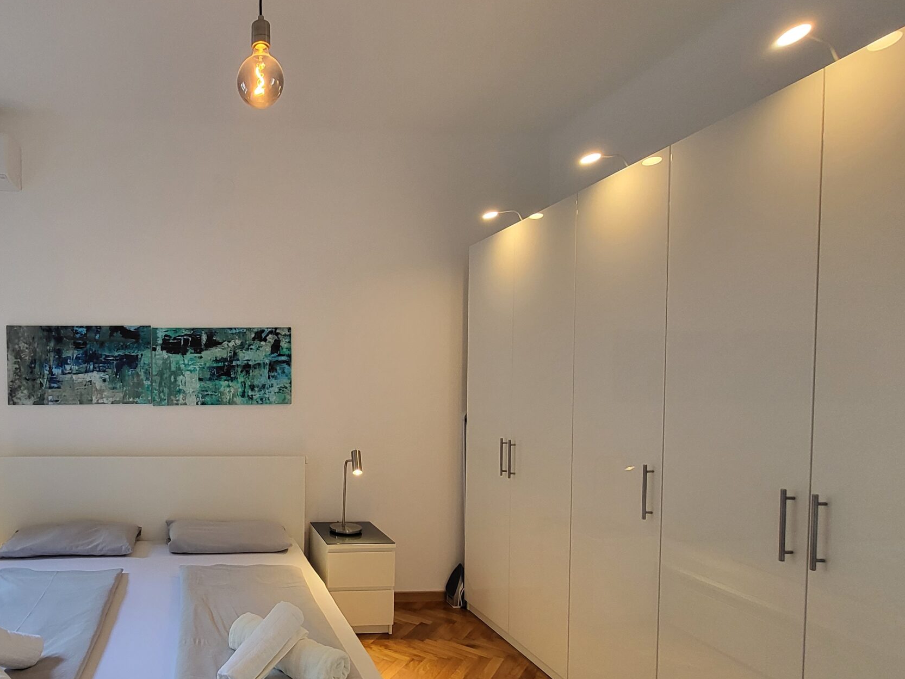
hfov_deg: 77.2
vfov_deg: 65.6
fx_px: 523
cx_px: 256
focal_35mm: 20
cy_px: 394
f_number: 2.2
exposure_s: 1/50
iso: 200
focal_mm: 1.74
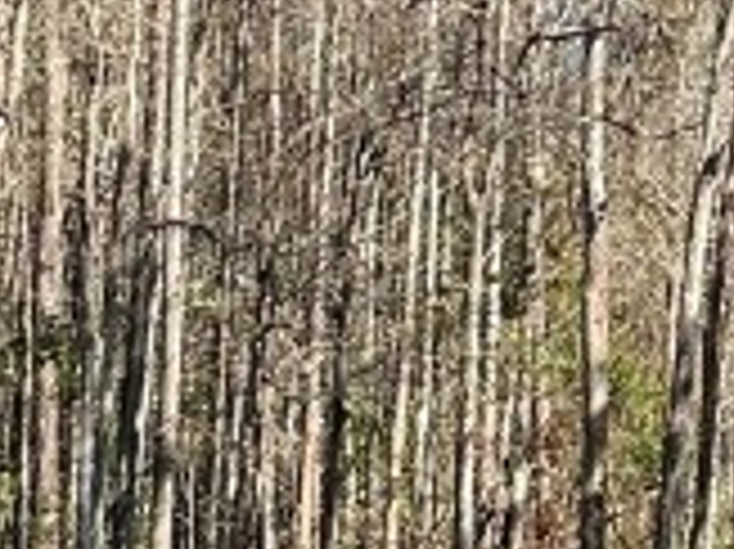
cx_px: 923
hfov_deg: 10.7
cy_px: -306
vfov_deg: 8.0
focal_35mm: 182
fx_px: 3856
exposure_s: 1/739
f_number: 1.8
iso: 25
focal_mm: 3
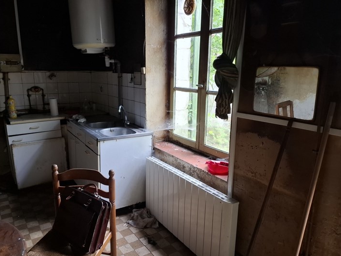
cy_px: 133
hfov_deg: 67.1
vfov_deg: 53.1
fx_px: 256
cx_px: 151
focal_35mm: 26
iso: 320
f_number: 1.8
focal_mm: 5.54
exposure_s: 1/50
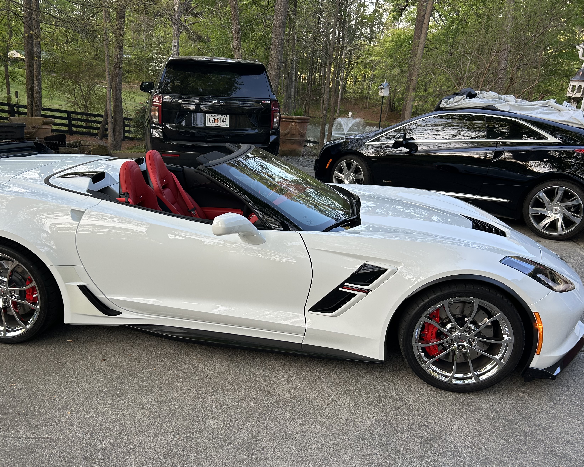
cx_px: 258
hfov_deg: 57.0
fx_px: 536
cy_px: 248
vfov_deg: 47.1
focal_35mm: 31
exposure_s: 1/218
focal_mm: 5.7
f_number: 1.5
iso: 40
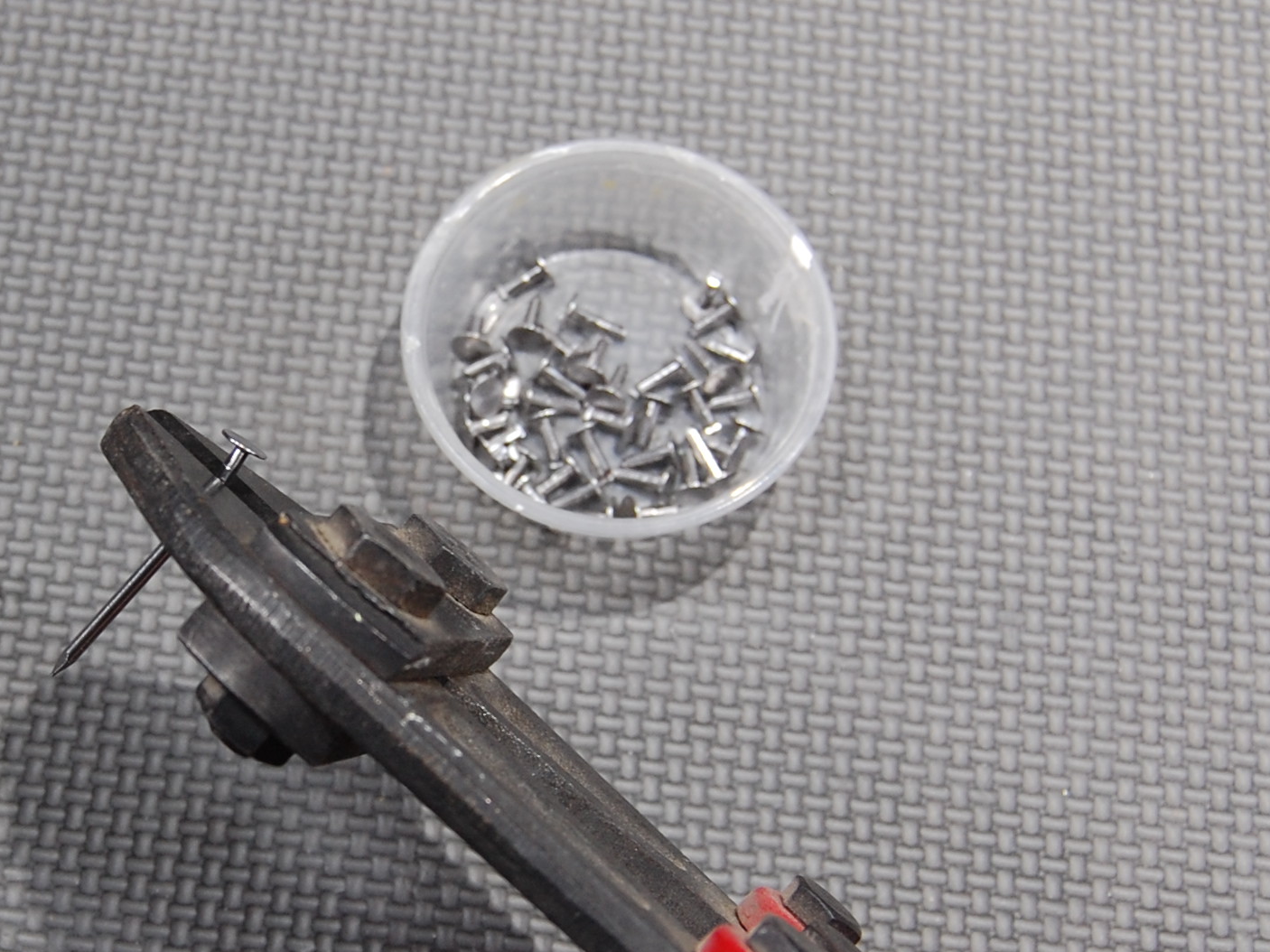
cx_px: 273
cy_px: 499
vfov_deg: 19.9
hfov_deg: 25.9
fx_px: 2714
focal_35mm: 74
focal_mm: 24
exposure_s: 1/60
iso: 400
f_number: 4
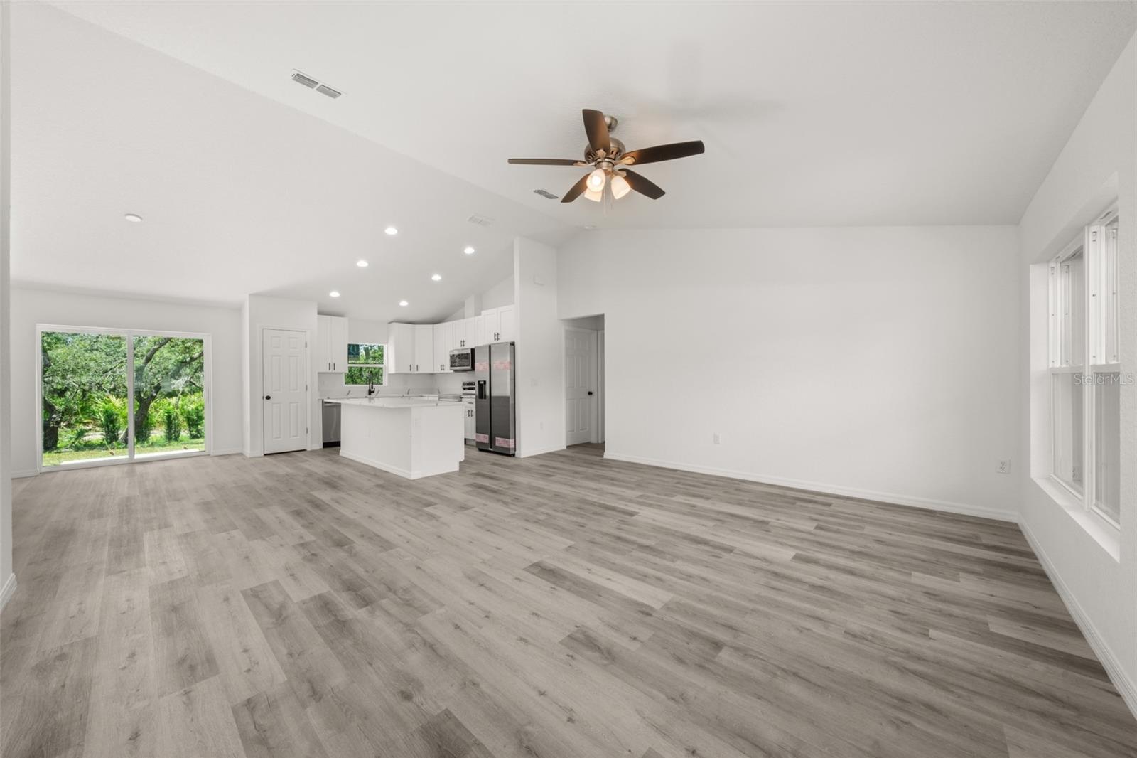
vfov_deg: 90.0
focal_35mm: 12
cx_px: 568
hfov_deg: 112.6
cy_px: 379
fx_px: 379
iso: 400
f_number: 11
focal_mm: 12
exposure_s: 1/13
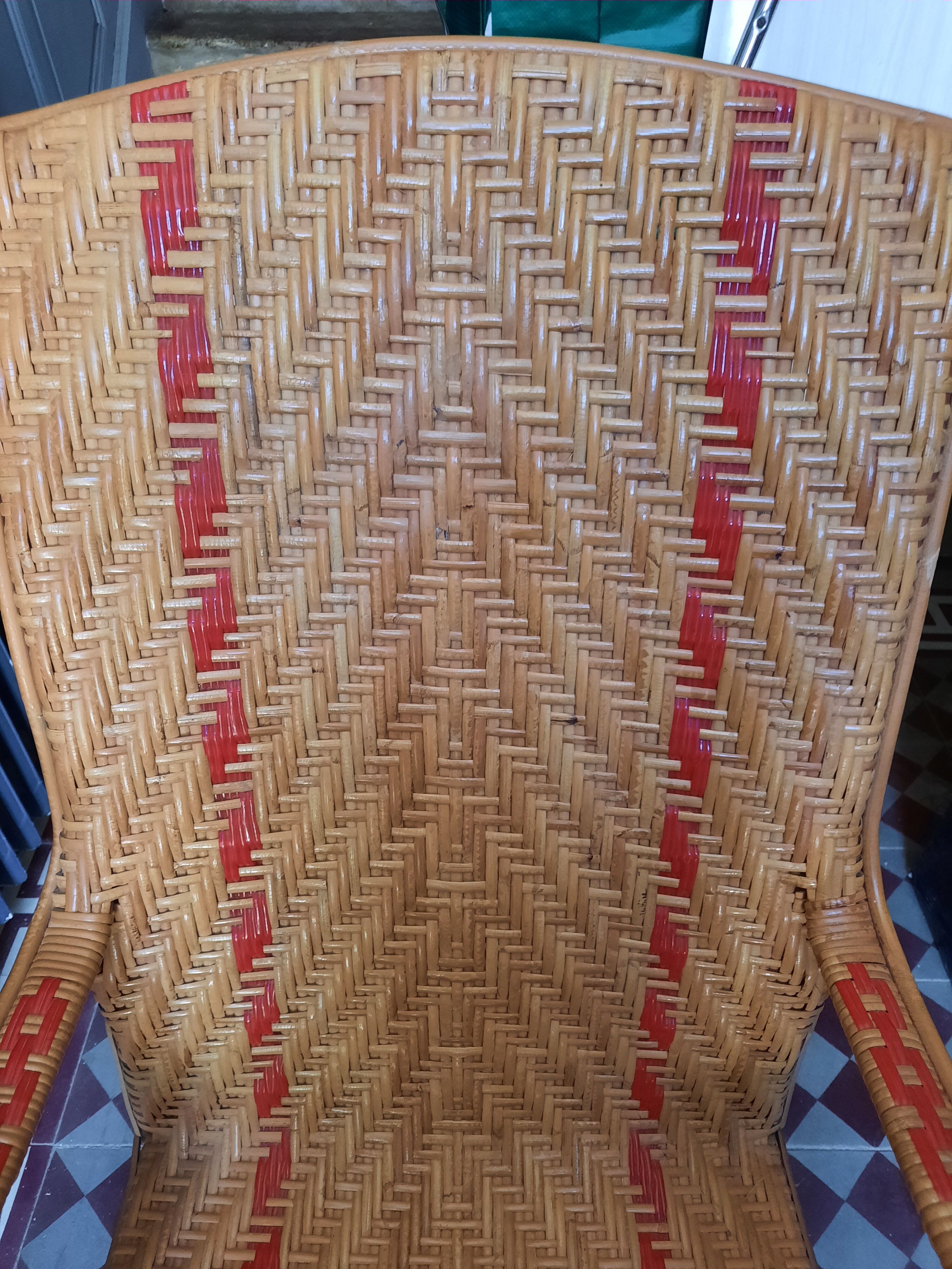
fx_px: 917
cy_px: 634
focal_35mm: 25
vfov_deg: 69.4
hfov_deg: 54.9
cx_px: 476
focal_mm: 4.6
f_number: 2
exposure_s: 1/33
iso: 400
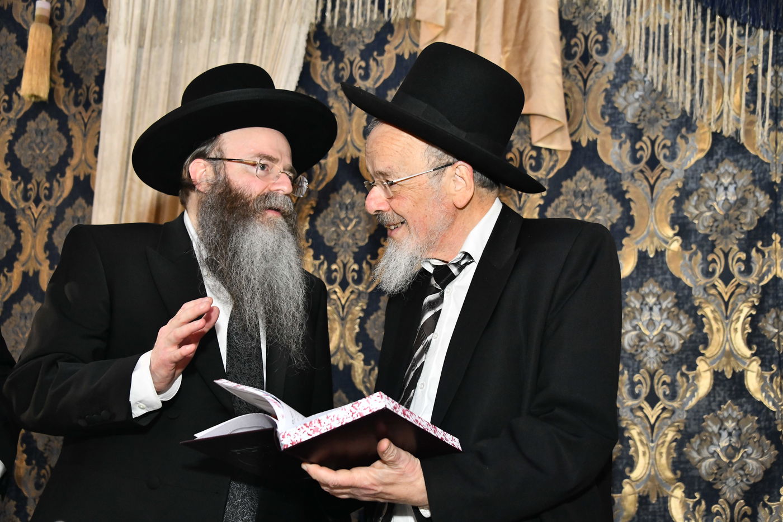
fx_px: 1044
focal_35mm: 48
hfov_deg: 41.1
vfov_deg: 28.1
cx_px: 392
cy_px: 261
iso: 2500
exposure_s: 1/125
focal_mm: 48
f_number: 5.6
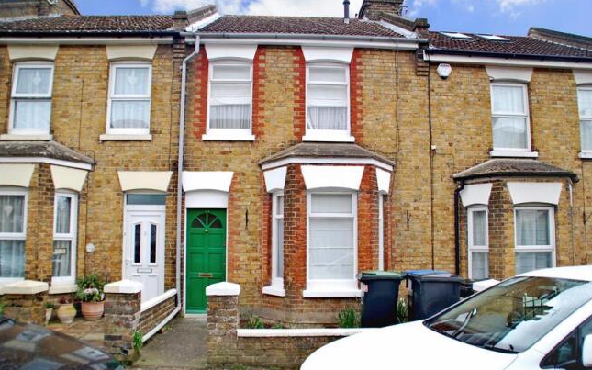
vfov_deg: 44.5
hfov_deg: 66.5
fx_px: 452
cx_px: 296
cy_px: 196
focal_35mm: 28
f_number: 6.3
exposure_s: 1/160
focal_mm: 18
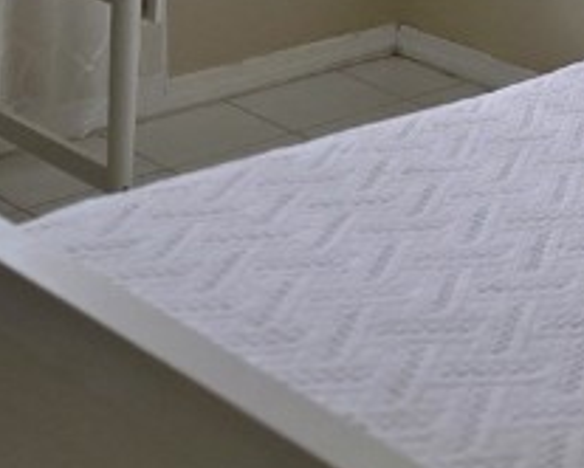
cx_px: 581
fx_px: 1920
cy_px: -355
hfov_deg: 16.9
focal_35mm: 111
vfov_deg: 12.7
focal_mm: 6.3
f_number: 1.7
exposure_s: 1/120
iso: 50
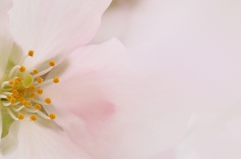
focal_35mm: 423
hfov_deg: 4.9
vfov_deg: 3.2
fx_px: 2824
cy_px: 77
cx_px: 38
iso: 160
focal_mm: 90
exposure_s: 1/640
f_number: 7.1
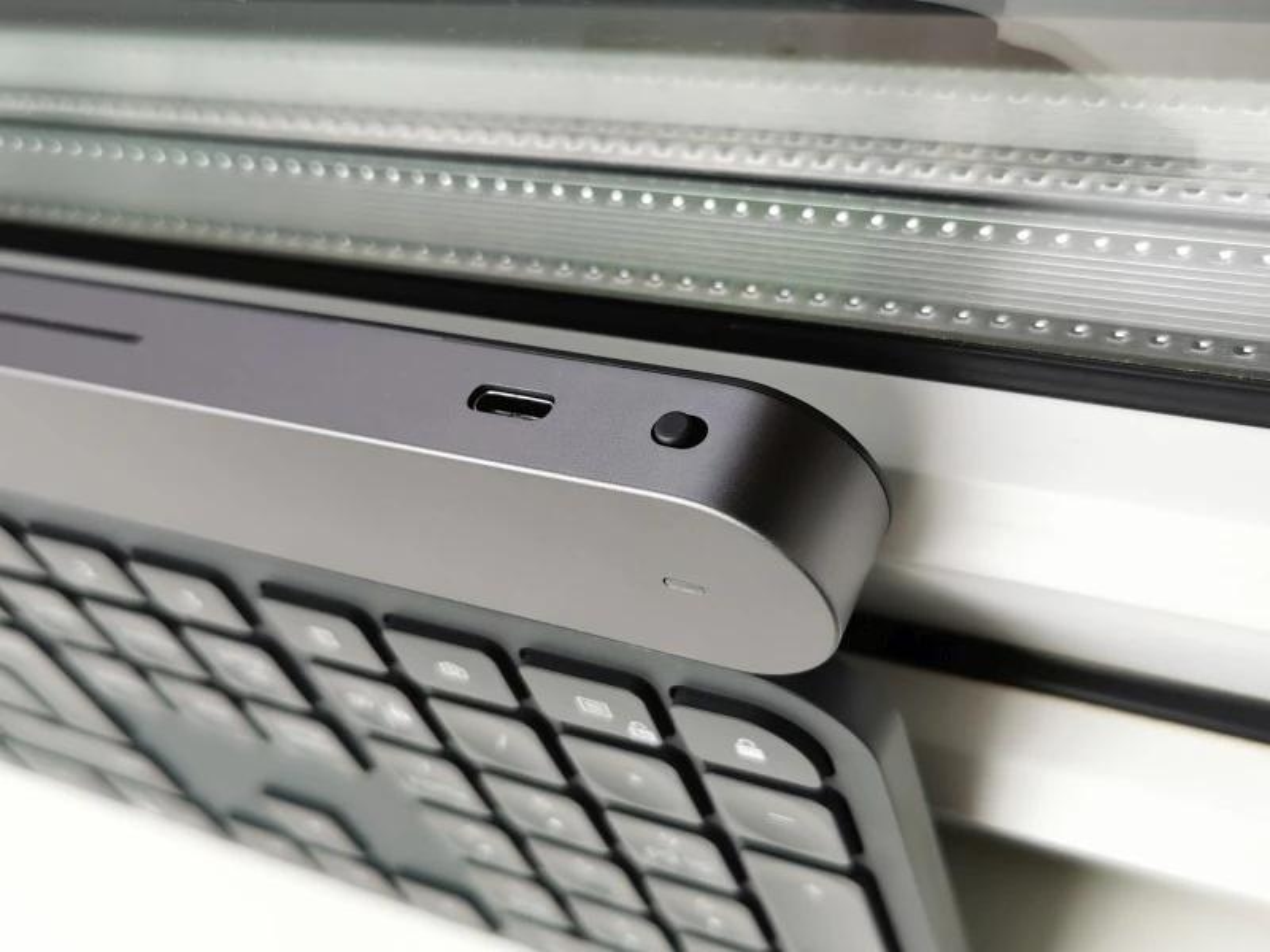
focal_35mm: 41
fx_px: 1504
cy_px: 476
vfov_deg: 35.1
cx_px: 635
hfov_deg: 45.8
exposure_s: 1/840
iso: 50
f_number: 1.6
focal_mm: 5.56
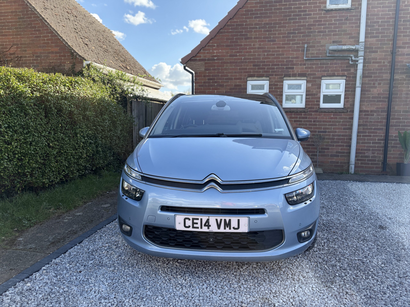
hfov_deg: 67.3
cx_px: 205
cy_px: 154
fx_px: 308
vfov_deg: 53.1
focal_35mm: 26
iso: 64
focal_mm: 5.96
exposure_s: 1/1175
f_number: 1.6
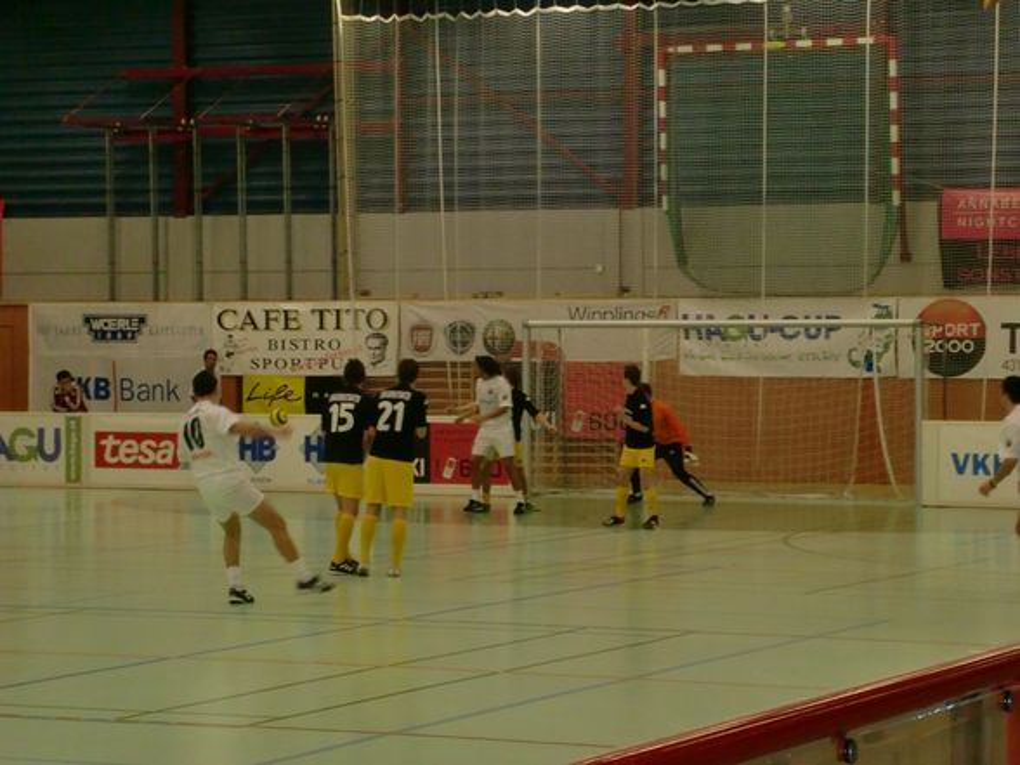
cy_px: 382
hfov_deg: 17.6
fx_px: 3300
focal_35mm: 112
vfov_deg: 13.2
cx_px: 510
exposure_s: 1/60
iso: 400
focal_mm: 18.6
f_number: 5.9
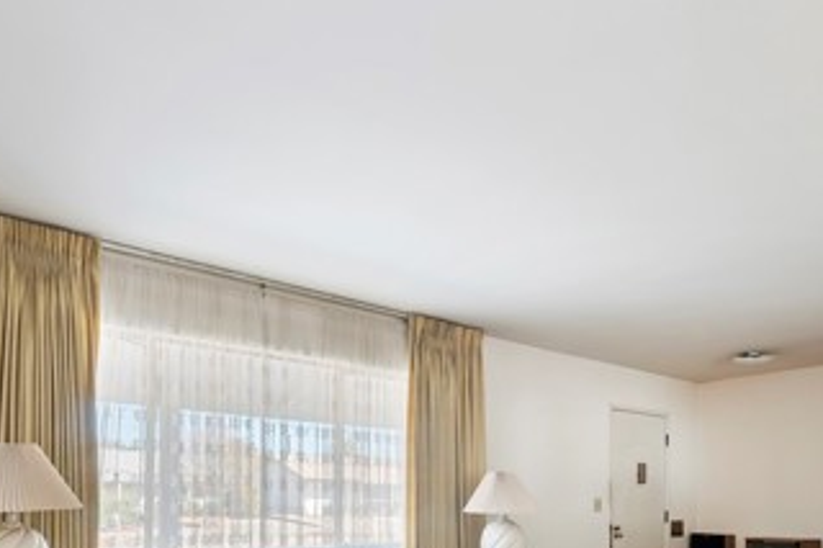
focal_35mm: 28
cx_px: 373
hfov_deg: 65.4
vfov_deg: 42.4
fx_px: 640
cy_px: 497
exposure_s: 1/4
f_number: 10
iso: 500
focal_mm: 14
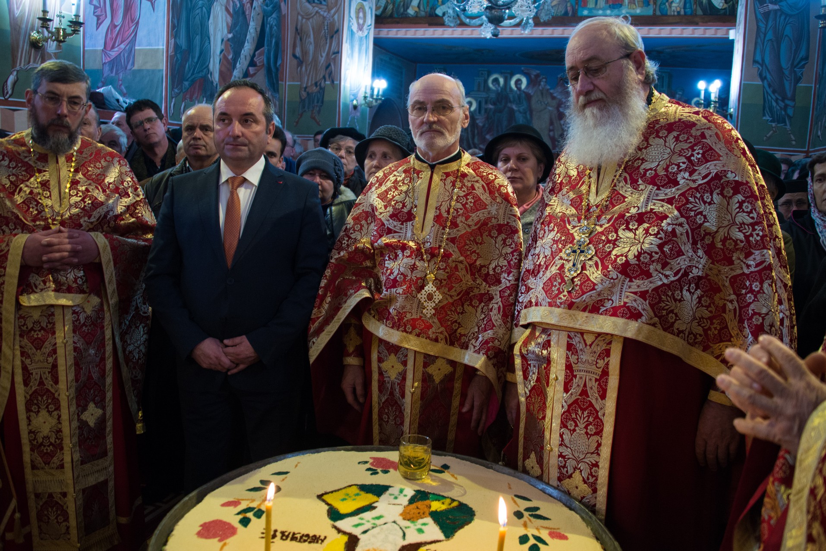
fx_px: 643
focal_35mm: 28
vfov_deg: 46.4
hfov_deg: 65.4
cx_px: 413
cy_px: 276
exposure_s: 1/60
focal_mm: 28
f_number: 3.5
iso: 2000
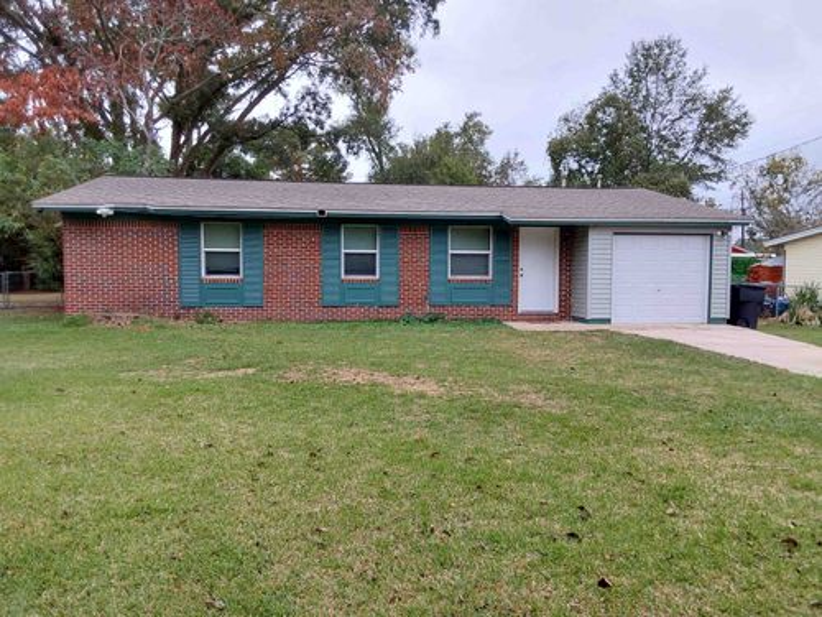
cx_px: 411
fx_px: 665
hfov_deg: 63.4
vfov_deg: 49.7
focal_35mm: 28
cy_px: 308
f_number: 1.9
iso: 50
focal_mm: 2.91
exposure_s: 1/232
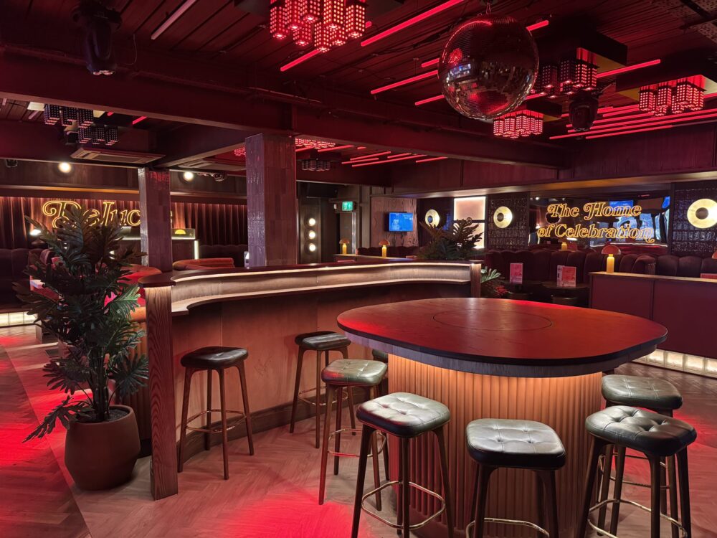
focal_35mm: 24
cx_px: 358
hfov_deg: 71.6
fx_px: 497
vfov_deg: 56.8
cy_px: 269
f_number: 1.78
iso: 800
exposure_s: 1/55
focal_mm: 6.76
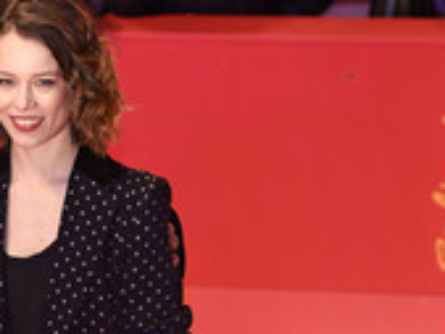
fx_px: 3628
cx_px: -83
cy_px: 258
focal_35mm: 282
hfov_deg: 7.0
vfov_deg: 5.3
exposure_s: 1/250
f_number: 4.5
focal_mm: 110
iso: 1250
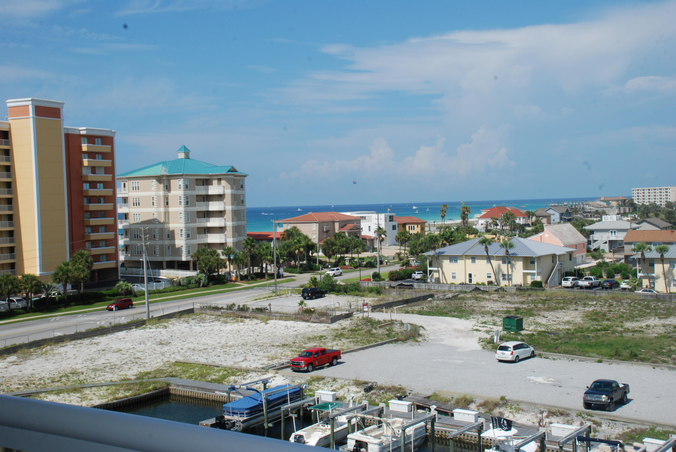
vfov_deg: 29.0
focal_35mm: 46
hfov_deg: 42.3
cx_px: 338
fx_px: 874
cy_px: 226
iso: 250
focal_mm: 31
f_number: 16
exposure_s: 1/200
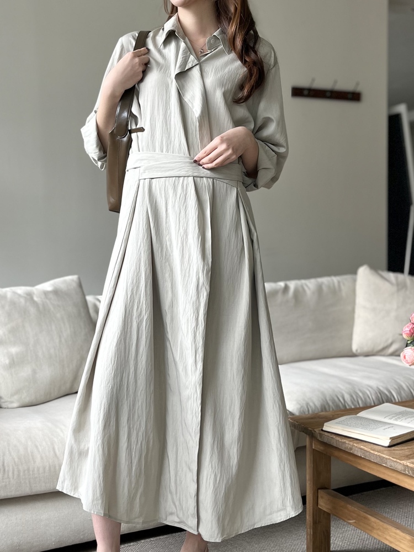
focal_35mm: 26
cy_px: 276
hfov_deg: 53.1
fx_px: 415
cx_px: 207
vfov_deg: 67.3
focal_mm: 5.1
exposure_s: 1/120
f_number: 1.6
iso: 40
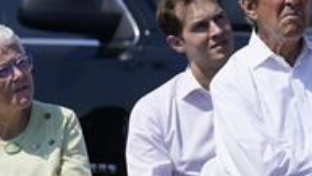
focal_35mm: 468
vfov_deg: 2.6
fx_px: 3876
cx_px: 388
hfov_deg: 4.6
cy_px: 127
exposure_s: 1/5000
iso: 200
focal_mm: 133
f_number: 4
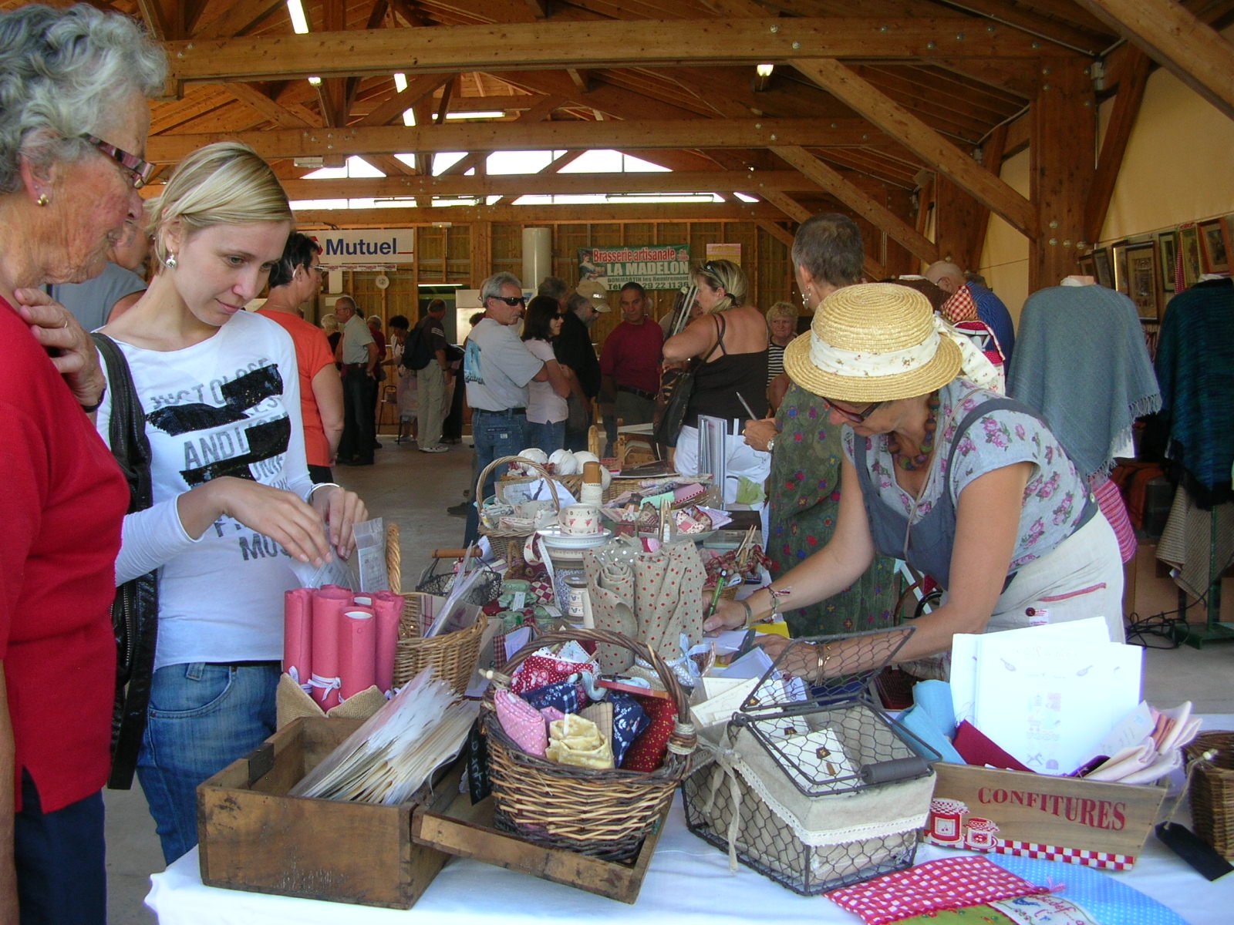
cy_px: 462
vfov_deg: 40.7
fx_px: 1248
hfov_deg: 52.6
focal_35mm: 35
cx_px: 617
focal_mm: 5.8
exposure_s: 1/98.4
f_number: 2.8
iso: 50
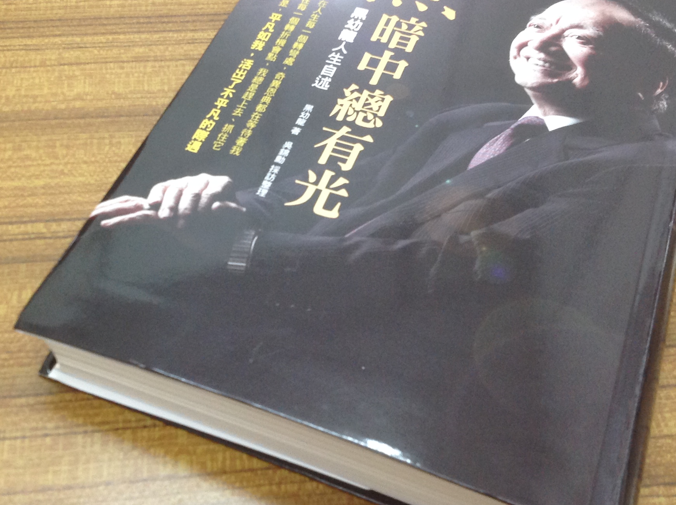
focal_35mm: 52
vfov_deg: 27.9
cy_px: 228
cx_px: 298
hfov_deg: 36.8
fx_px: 1014
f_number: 2.4
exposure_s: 1/17
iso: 125
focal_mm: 4.28
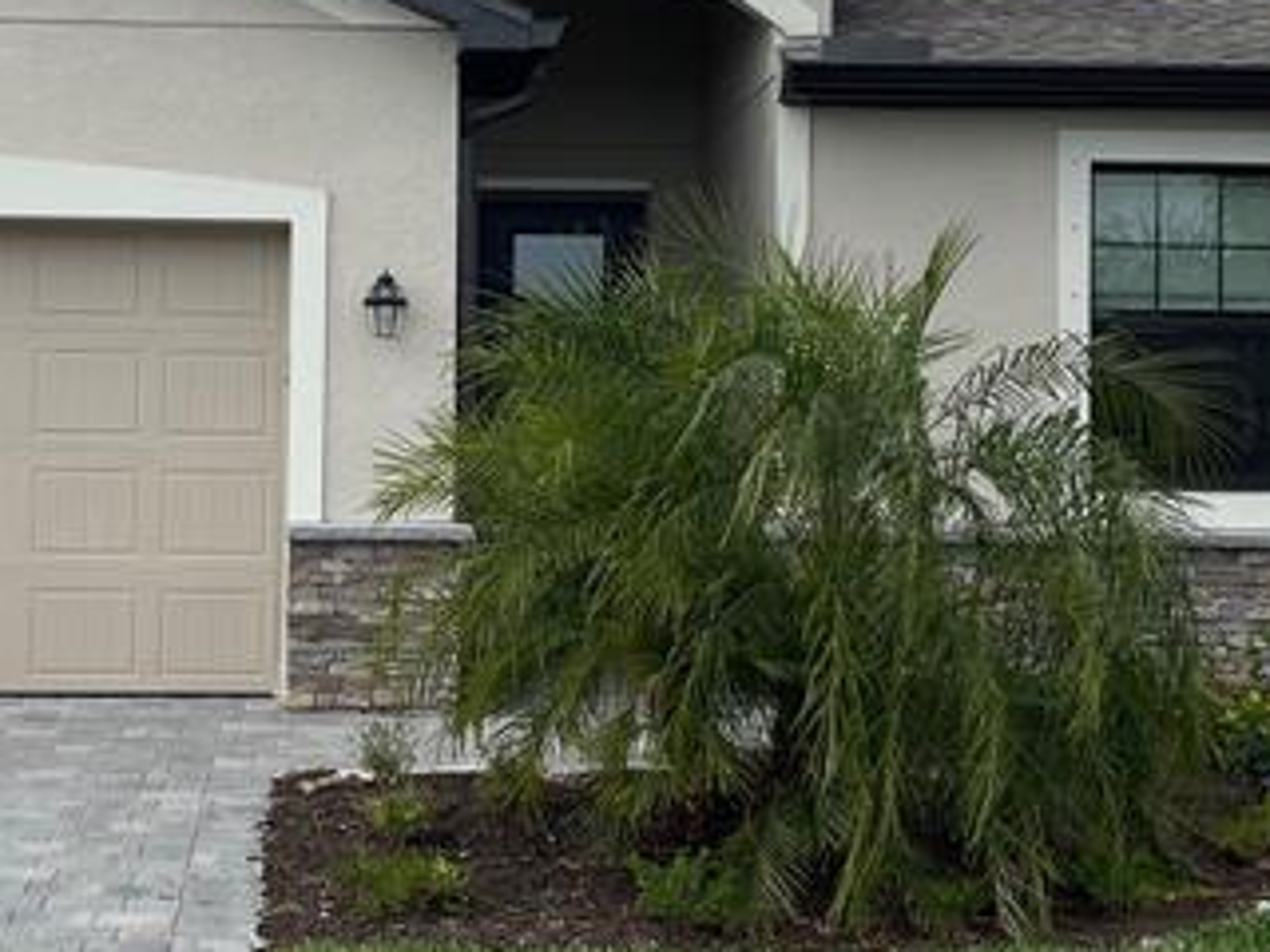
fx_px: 2385
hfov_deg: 29.5
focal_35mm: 65
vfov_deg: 22.6
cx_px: 373
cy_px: 377
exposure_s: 1/3086
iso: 32
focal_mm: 5.1
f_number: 1.6
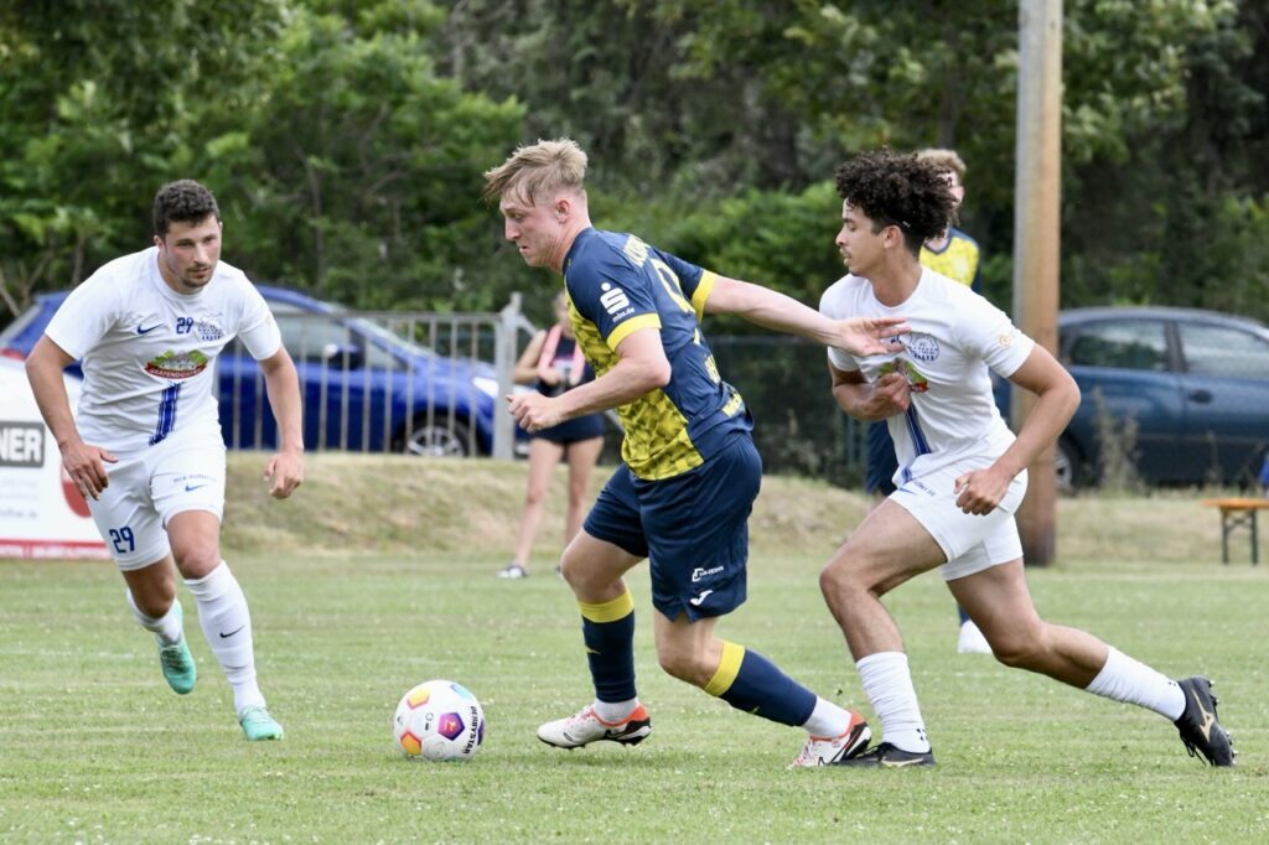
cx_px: 634
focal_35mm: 400
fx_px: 14095
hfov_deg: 5.2
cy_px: 422
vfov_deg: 3.4
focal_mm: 400
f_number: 13
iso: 5000
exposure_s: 1/1600
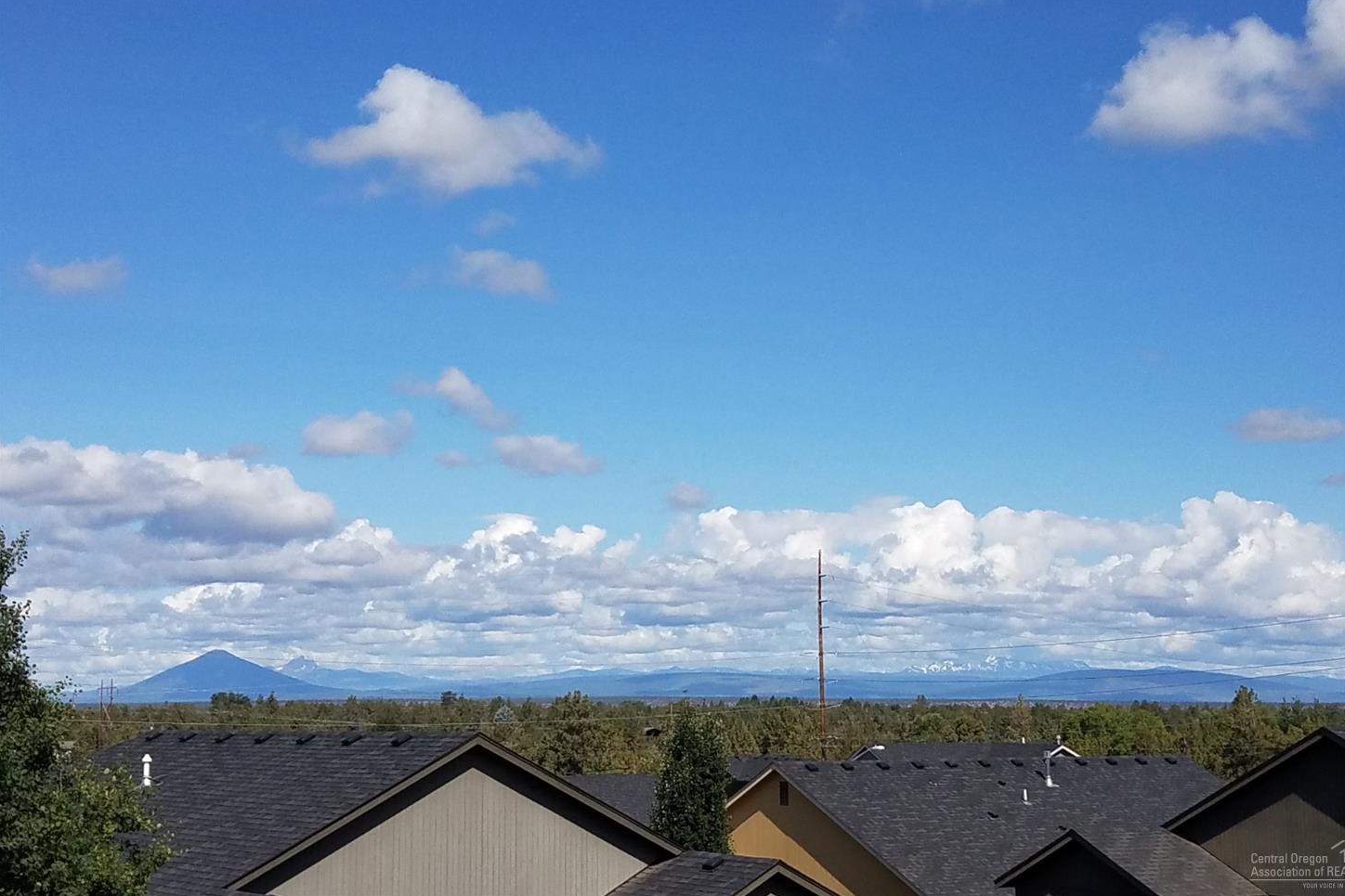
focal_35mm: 28
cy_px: 376
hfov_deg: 65.5
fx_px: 1046
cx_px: 695
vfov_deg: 46.2
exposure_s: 1/4048
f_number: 1.7
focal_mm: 4.2
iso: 40
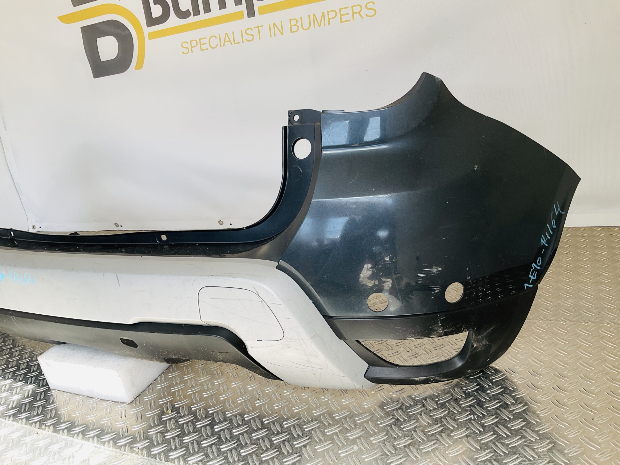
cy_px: 232
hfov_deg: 61.7
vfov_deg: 48.2
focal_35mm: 29
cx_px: 310
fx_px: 519
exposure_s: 1/260
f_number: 1.8
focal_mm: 3
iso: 16
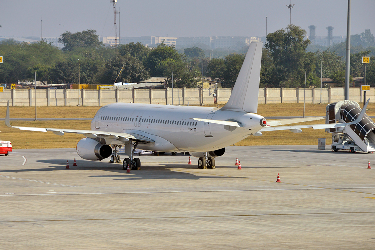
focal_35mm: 230
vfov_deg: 6.0
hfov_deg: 8.9
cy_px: 125
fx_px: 2397
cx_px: 188
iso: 320
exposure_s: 1/320
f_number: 9
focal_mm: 230
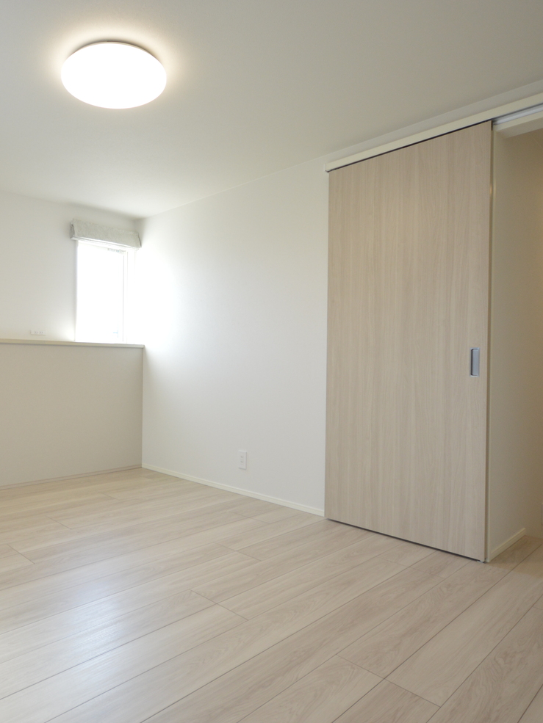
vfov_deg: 76.4
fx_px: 460
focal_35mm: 22
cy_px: 363
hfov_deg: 57.7
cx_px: 129
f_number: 4
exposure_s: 1/60
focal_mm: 10
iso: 400
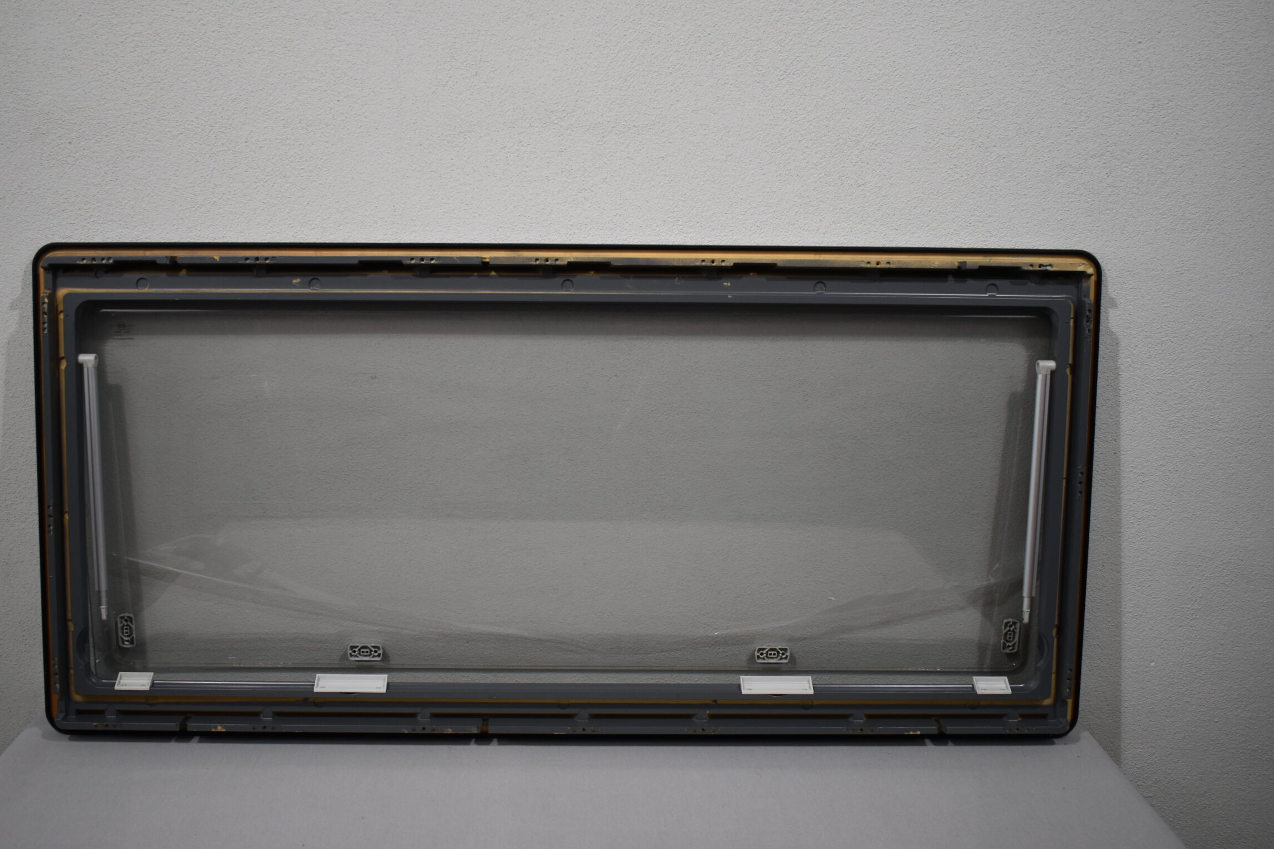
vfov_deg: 35.9
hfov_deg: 51.8
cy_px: 455
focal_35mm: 37
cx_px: 570
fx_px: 1309
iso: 400
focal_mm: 22
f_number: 3.8
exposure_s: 1/250
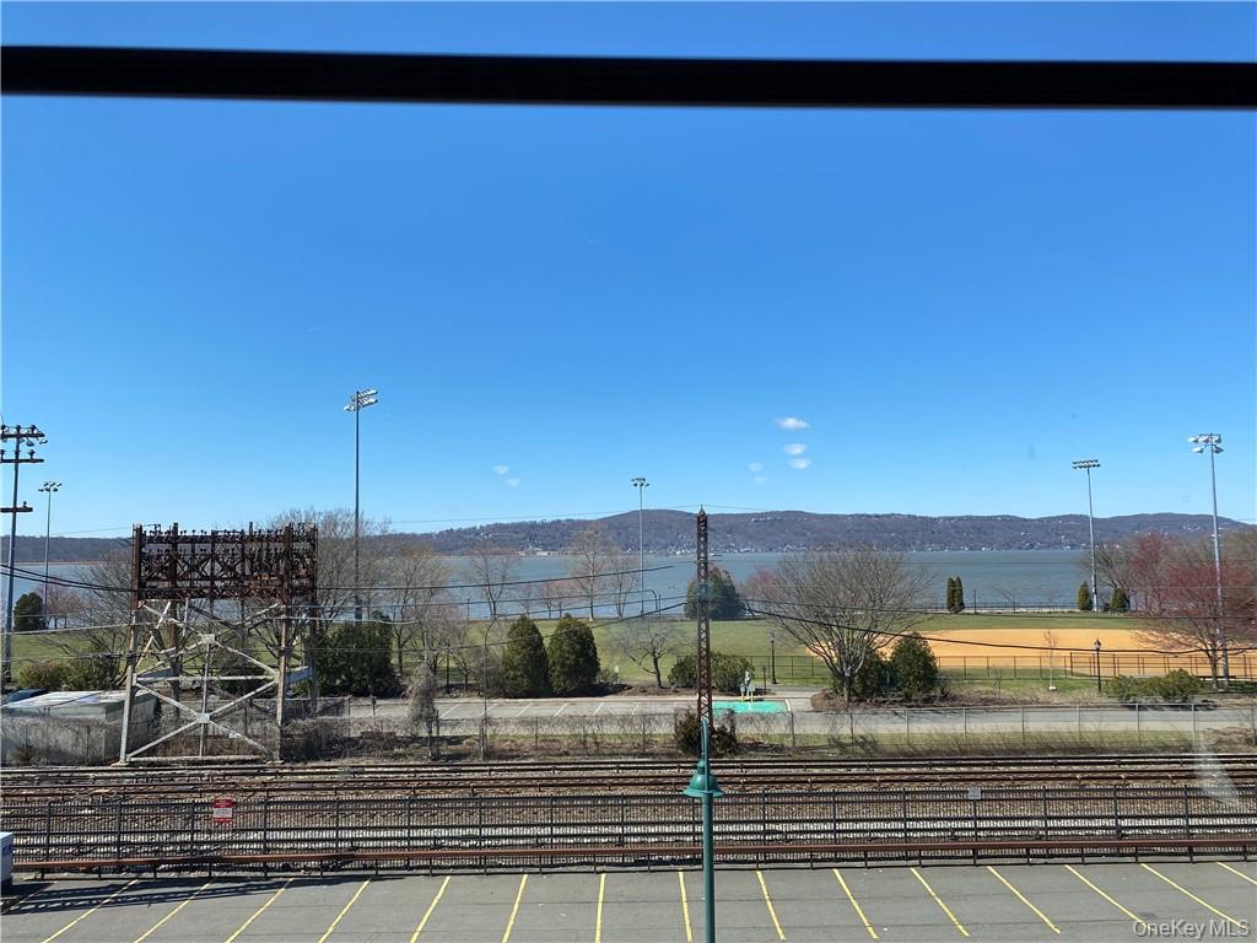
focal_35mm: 26
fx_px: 944
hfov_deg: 67.3
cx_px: 628
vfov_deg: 53.1
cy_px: 472
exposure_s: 1/2268
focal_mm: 4.25
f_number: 1.8
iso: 32
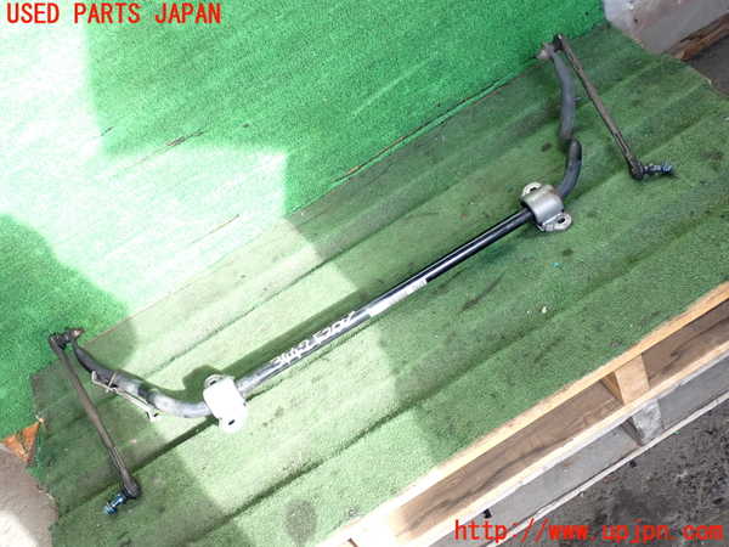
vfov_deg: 35.1
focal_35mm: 41
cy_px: 274
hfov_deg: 45.8
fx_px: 863
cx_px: 364
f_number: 2.8
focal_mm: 7.31
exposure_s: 1/125
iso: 250
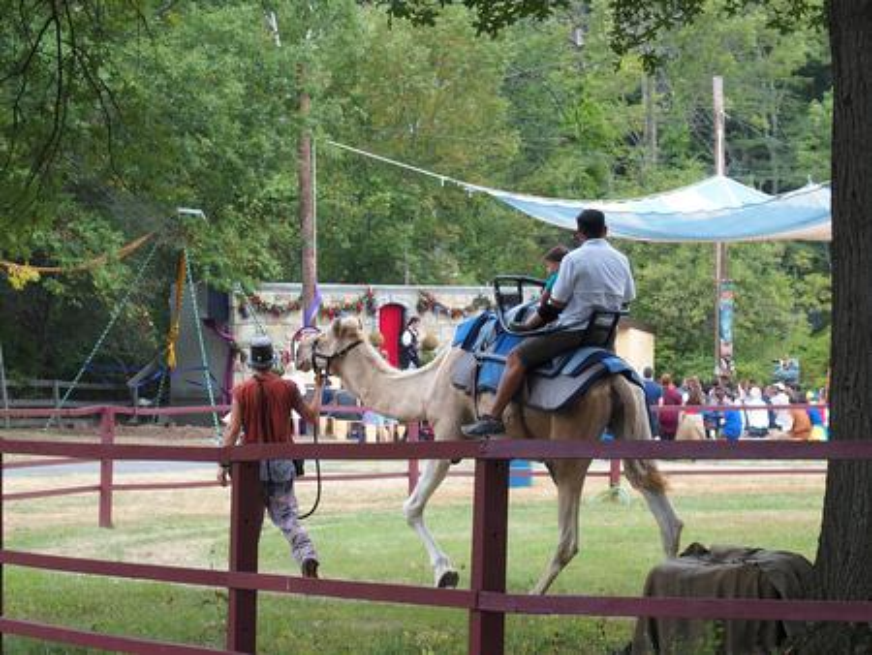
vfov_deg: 13.2
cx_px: 436
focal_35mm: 112
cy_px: 328
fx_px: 2823
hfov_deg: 17.6
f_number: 3.5
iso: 100
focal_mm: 24
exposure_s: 1/250
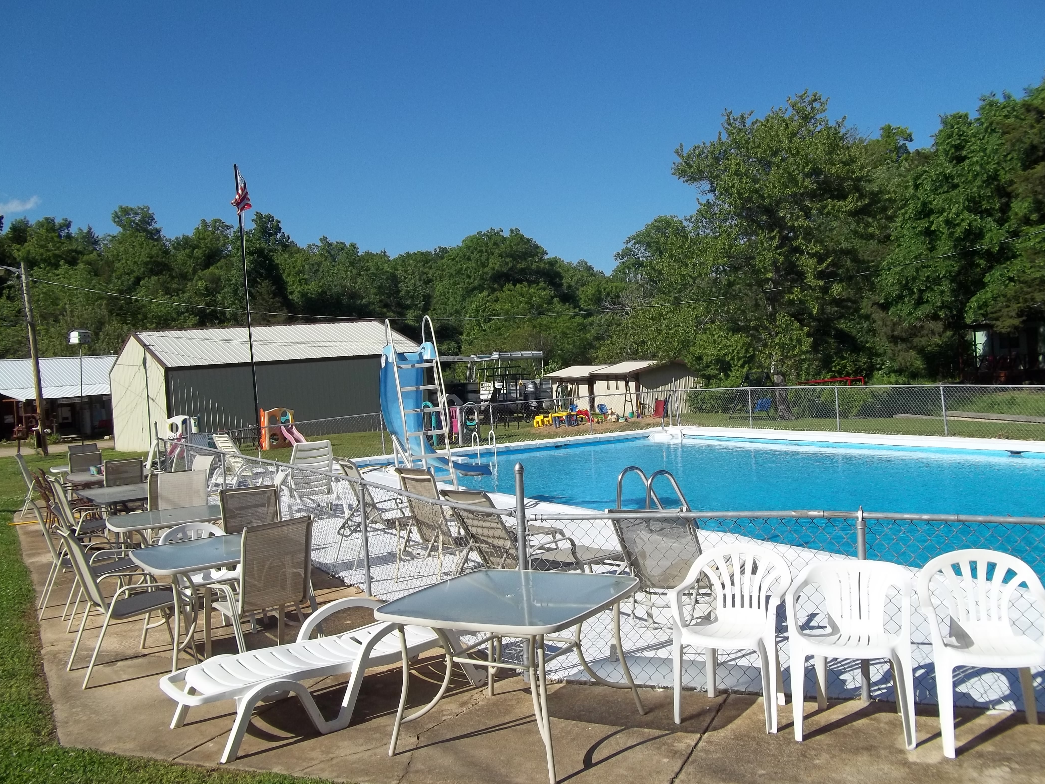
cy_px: 397
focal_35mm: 33
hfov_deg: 55.3
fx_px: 996
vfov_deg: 42.9
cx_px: 516
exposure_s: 1/250
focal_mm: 5.7
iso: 64
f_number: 8.8
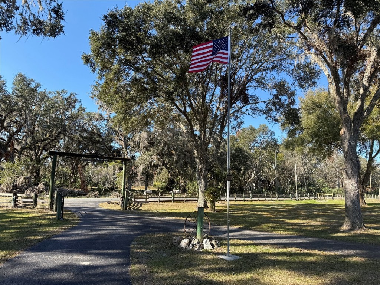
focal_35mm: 24
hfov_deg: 71.6
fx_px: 263
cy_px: 142
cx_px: 190
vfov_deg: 56.8
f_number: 1.78
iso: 80
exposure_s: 1/1410
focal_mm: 6.76
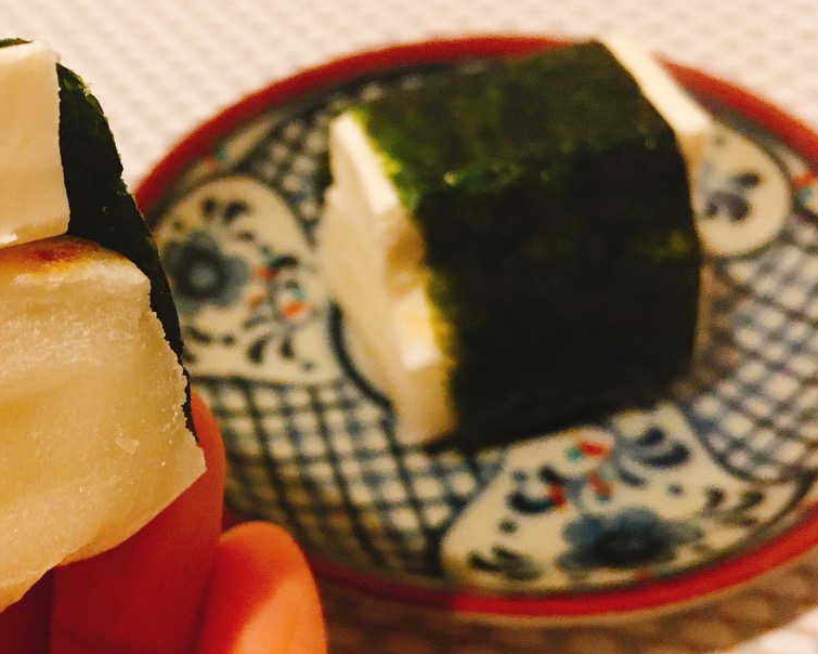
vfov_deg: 31.3
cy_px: 397
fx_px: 1162
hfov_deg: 37.1
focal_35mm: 48
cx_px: 140
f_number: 2.2
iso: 160
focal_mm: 4.15
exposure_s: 1/30
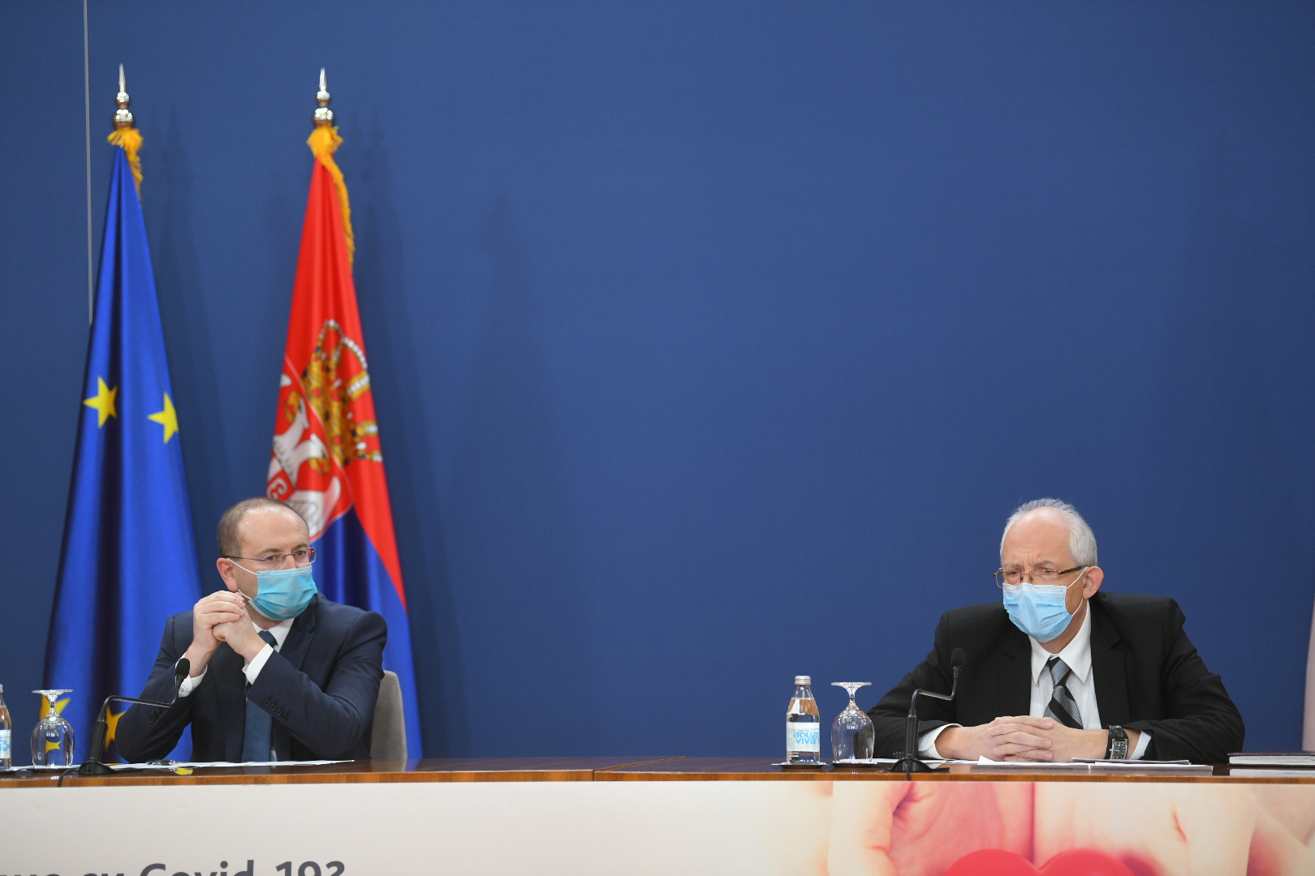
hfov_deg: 16.8
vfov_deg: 11.2
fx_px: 4456
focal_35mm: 122
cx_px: 658
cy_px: 438
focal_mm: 122
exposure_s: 1/320
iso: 1600
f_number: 2.8
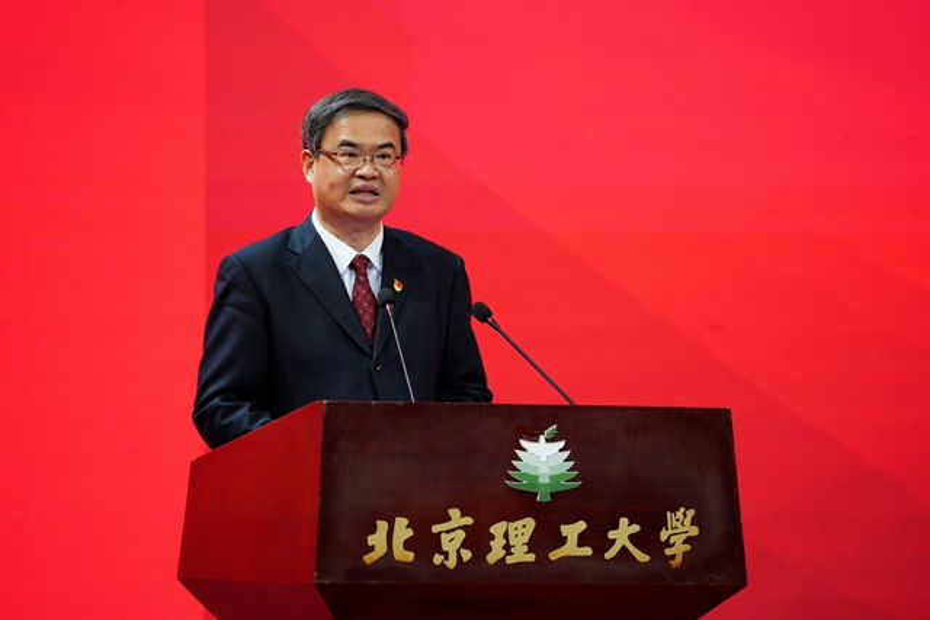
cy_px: 310
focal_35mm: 232
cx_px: 465
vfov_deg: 5.9
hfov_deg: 8.9
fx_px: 5994
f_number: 5.6
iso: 6400
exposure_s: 1/250
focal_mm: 232
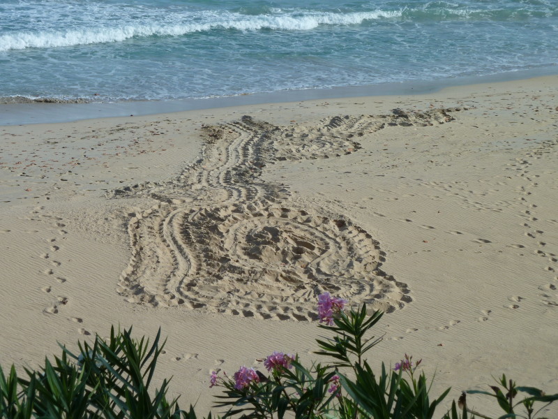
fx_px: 1789
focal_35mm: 111
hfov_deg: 17.7
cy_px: 210
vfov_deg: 13.3
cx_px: 279
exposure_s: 1/500
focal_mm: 18.2
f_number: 5
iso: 80
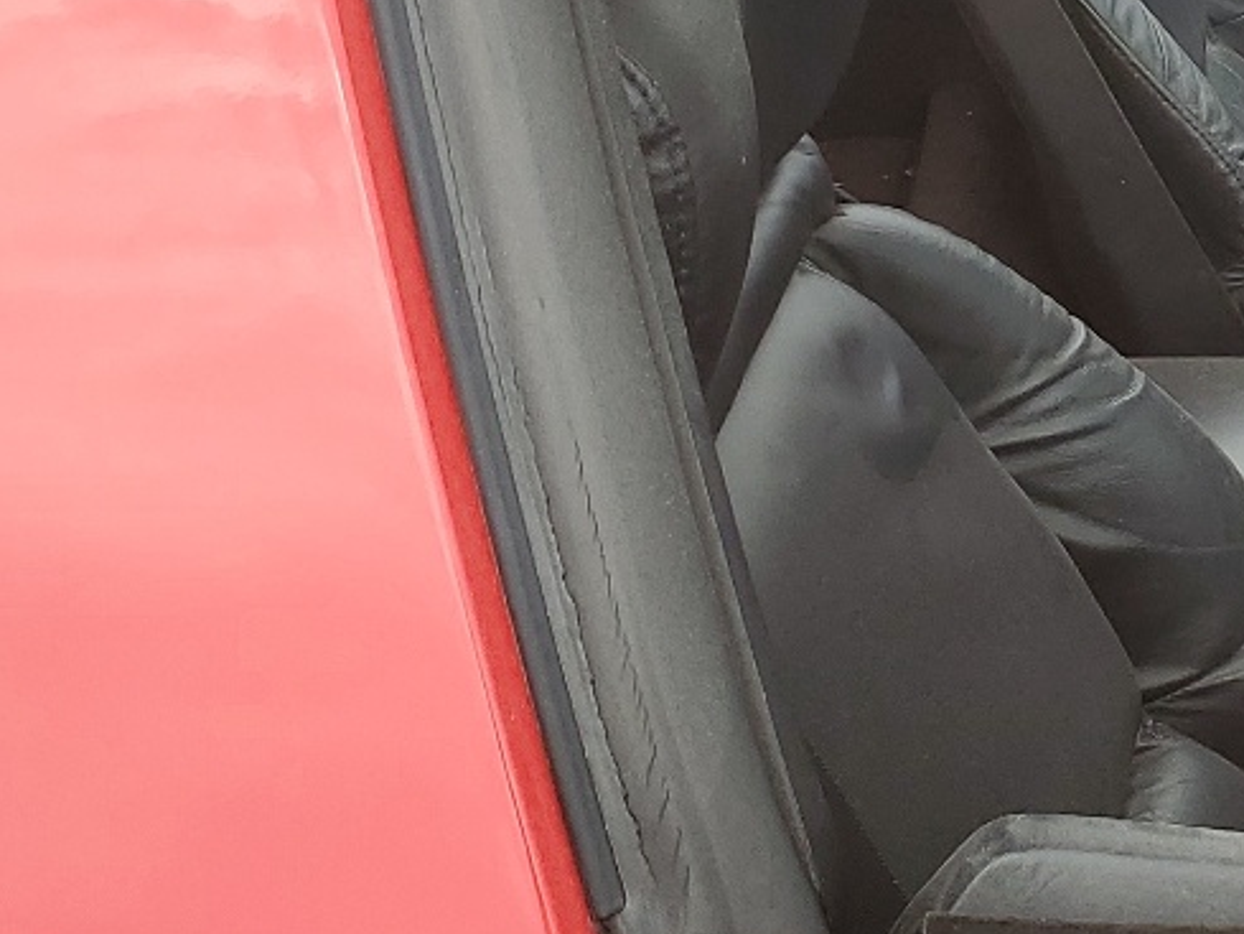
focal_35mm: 85
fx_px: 3055
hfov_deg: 21.7
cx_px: 1402
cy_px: 293
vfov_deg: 17.3
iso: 50
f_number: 1.5
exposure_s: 1/667
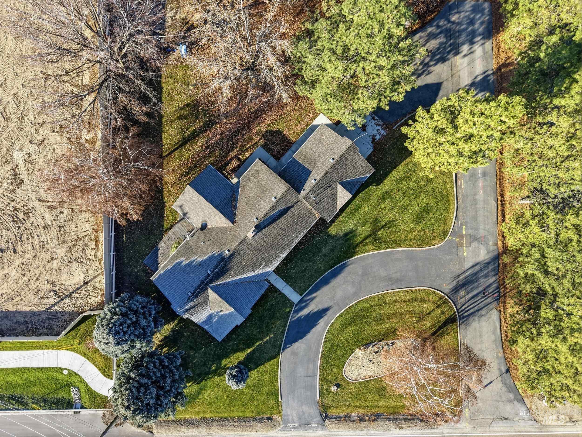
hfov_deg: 71.6
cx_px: 291
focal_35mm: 24
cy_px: 218
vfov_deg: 56.8
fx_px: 404
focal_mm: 8.7
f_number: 1.8
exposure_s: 1/1000
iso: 100
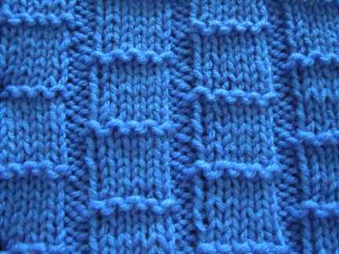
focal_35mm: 45
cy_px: 127
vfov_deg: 32.2
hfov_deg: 42.1
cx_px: 170
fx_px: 441
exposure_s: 1/5
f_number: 3.8
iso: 800
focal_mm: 8.1
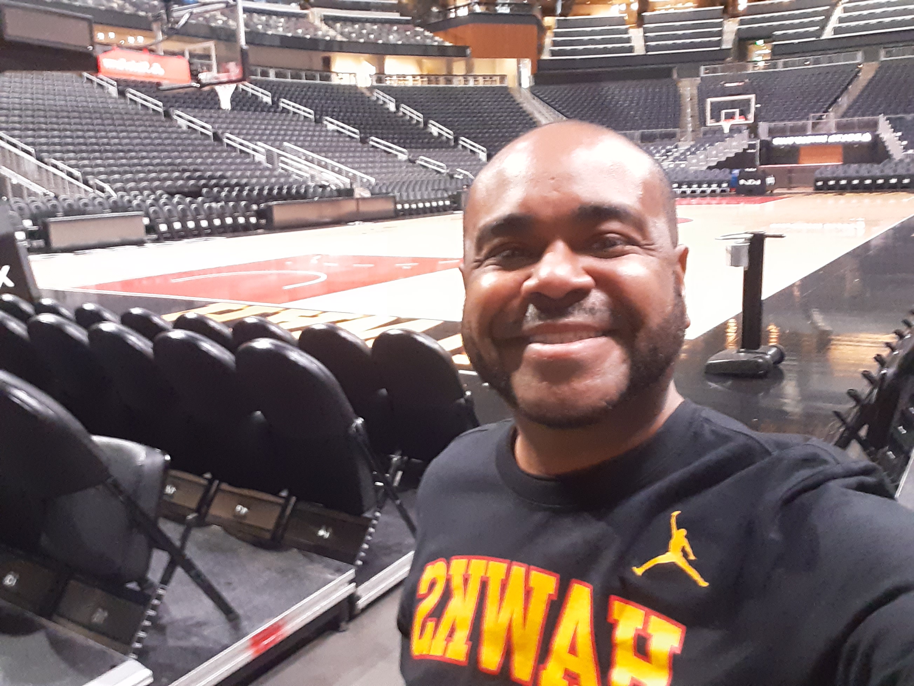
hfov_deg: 58.4
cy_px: 343
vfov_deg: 45.4
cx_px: 457
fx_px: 819
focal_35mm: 31
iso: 500
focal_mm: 2.61
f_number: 2
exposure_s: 1/12
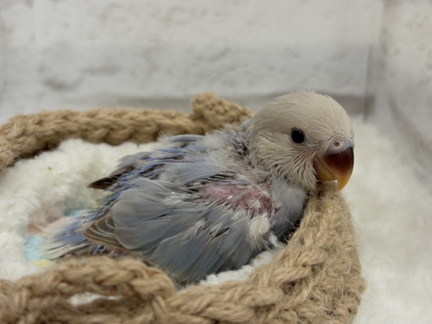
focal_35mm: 52
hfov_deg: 36.8
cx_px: 216
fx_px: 649
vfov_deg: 28.0
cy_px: 162
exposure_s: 1/100
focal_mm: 5.96
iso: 80
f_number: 1.6
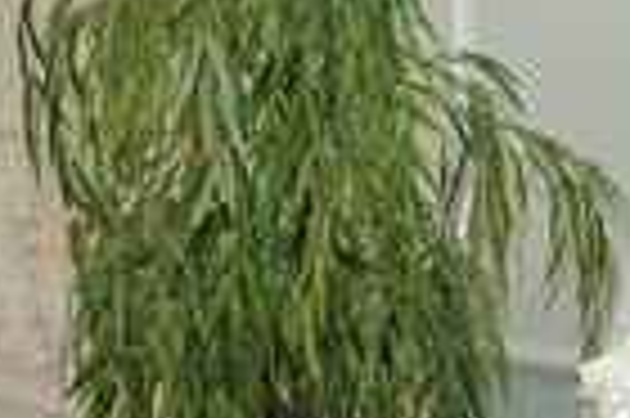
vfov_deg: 9.1
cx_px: 616
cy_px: 479
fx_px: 2615
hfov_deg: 13.6
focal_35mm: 150
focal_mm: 31
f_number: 5.6
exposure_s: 1/60
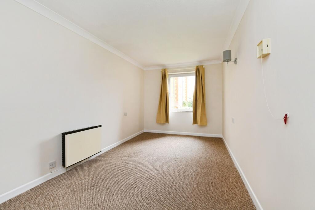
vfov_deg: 77.3
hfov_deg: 100.4
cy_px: 105
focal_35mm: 15
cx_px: 158
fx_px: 131
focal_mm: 15
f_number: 8
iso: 800
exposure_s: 1/80
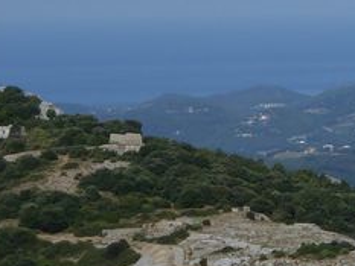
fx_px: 3376
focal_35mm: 329
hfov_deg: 6.0
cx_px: 445
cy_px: 11
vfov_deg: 4.5
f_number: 5.6
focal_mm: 15.8
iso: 80
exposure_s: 1/800
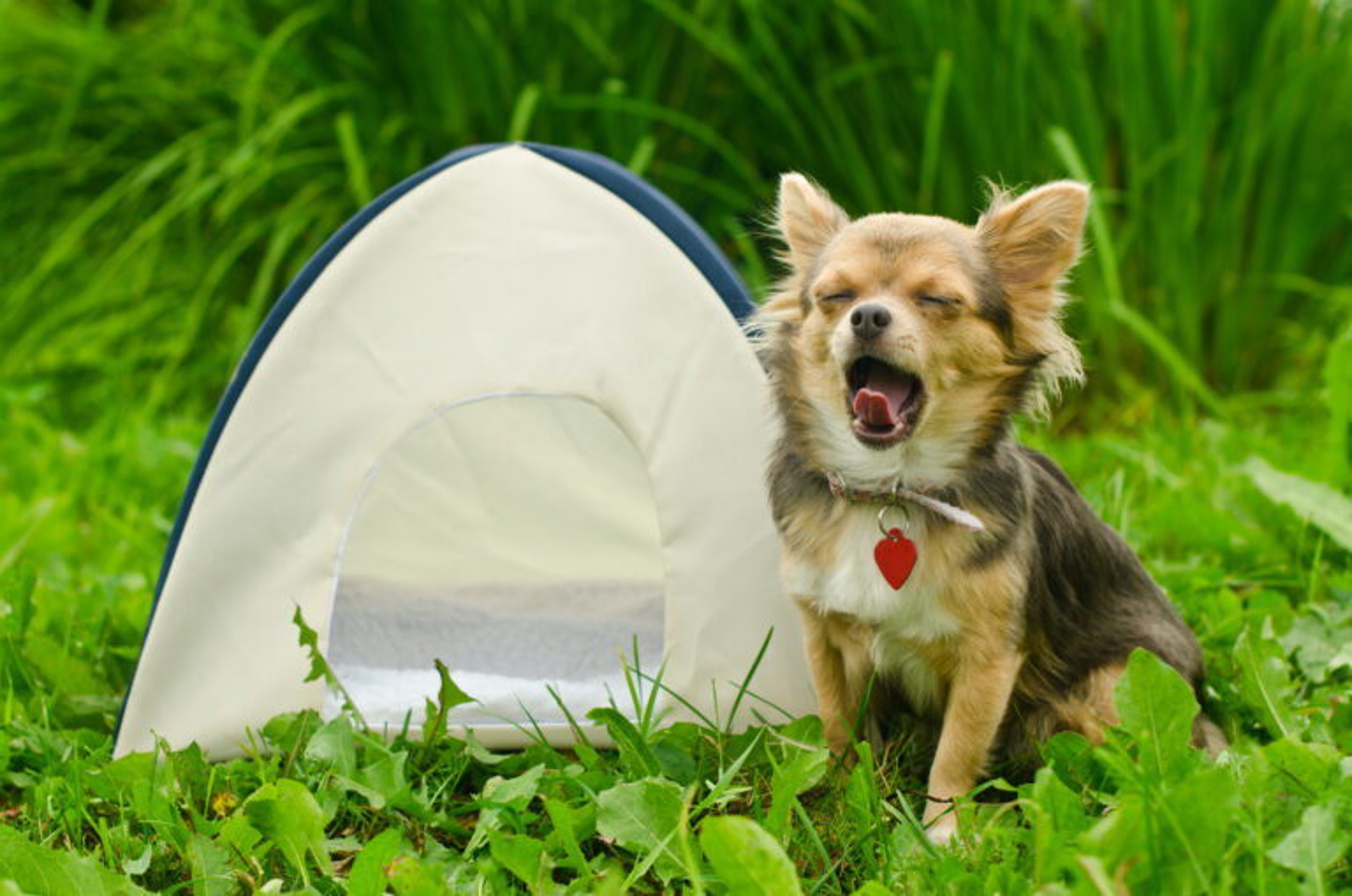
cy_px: 448
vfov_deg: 18.1
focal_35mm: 75
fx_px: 2811
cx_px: 676
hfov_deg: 27.0
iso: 100
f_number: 4
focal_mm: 50
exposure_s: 1/250
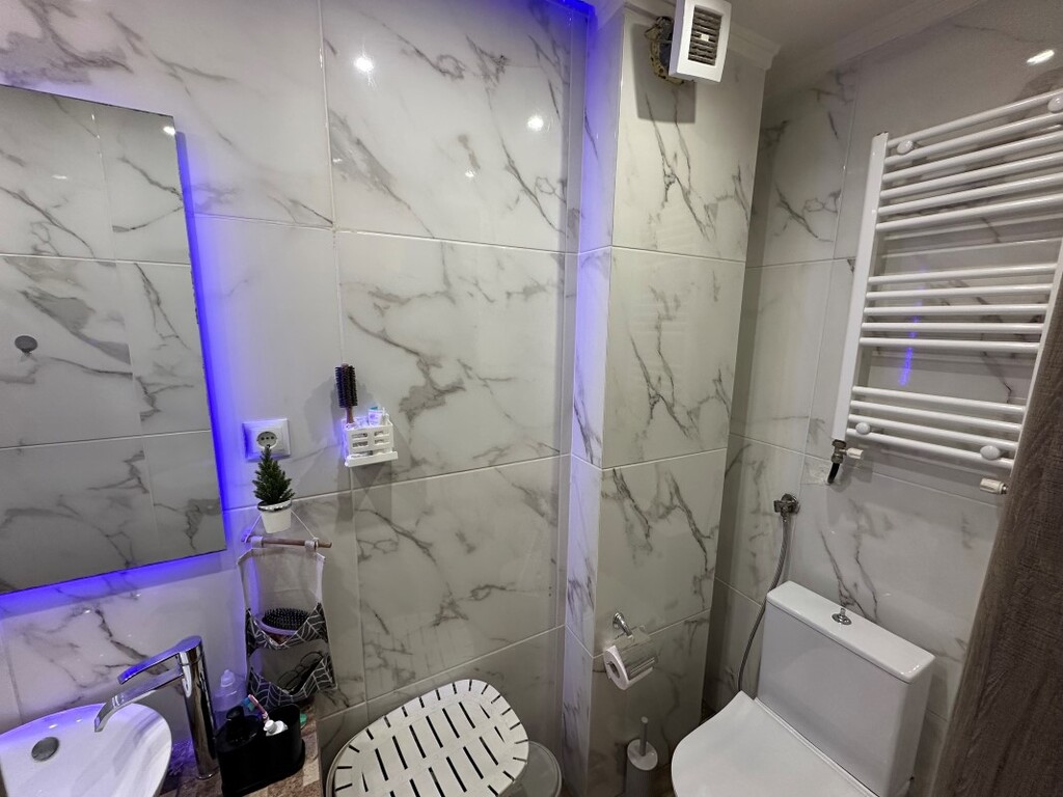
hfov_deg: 102.1
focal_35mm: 14
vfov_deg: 85.7
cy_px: 398
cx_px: 532
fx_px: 430
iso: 160
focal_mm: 2.22
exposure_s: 1/100
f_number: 2.2
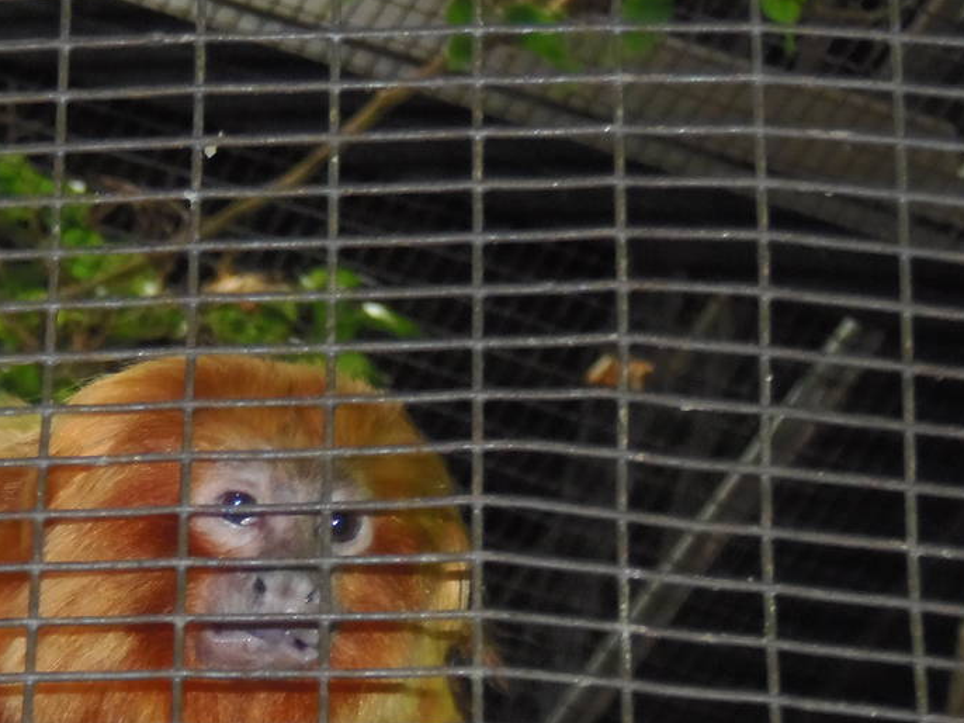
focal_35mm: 231
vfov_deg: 6.4
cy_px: 490
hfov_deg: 8.5
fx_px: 6431
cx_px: 38
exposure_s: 1/40
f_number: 4.4
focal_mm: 18.4
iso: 200
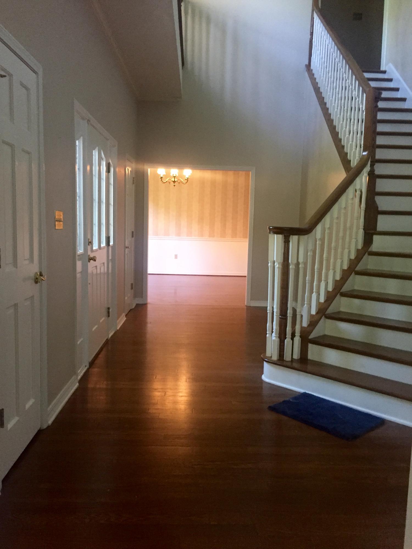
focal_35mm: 29
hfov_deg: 48.2
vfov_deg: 61.7
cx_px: 206
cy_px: 274
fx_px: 460
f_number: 2.2
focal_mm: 4.15
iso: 250
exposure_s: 1/30
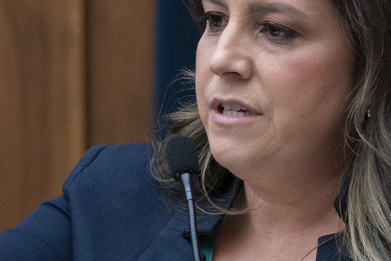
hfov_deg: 4.1
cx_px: 113
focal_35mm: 505
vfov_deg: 2.7
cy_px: 169
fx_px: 5484
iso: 2500
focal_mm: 200
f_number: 4.5
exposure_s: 1/320
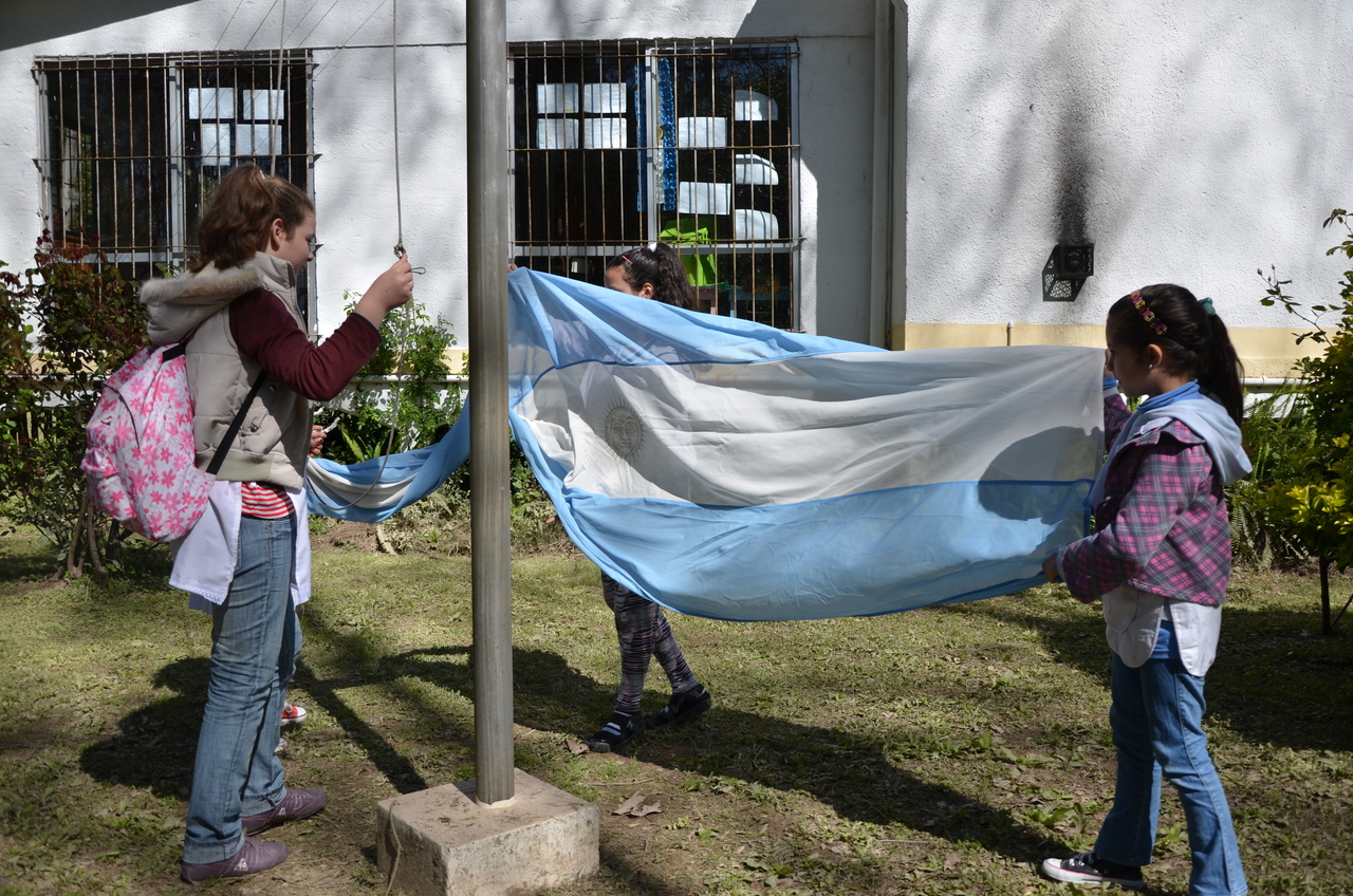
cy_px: 448
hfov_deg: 59.6
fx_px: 1182
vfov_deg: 41.5
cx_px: 676
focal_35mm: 32
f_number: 4.5
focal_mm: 21
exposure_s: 1/1000
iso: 125
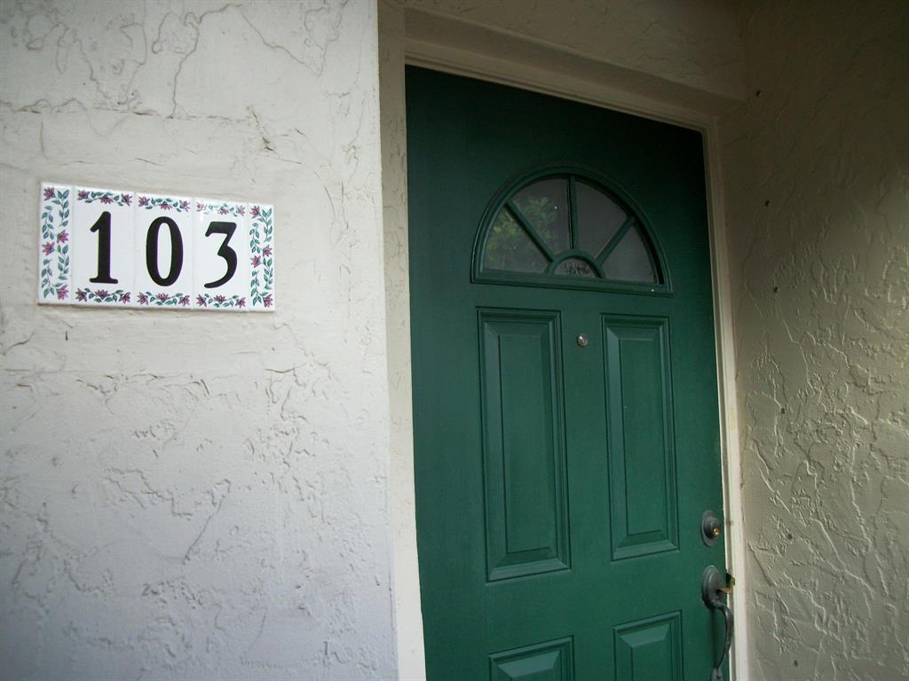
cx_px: 454
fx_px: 840
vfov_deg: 44.2
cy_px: 340
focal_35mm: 32
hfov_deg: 56.8
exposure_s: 1/40
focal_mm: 5.7
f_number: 2.9
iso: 80
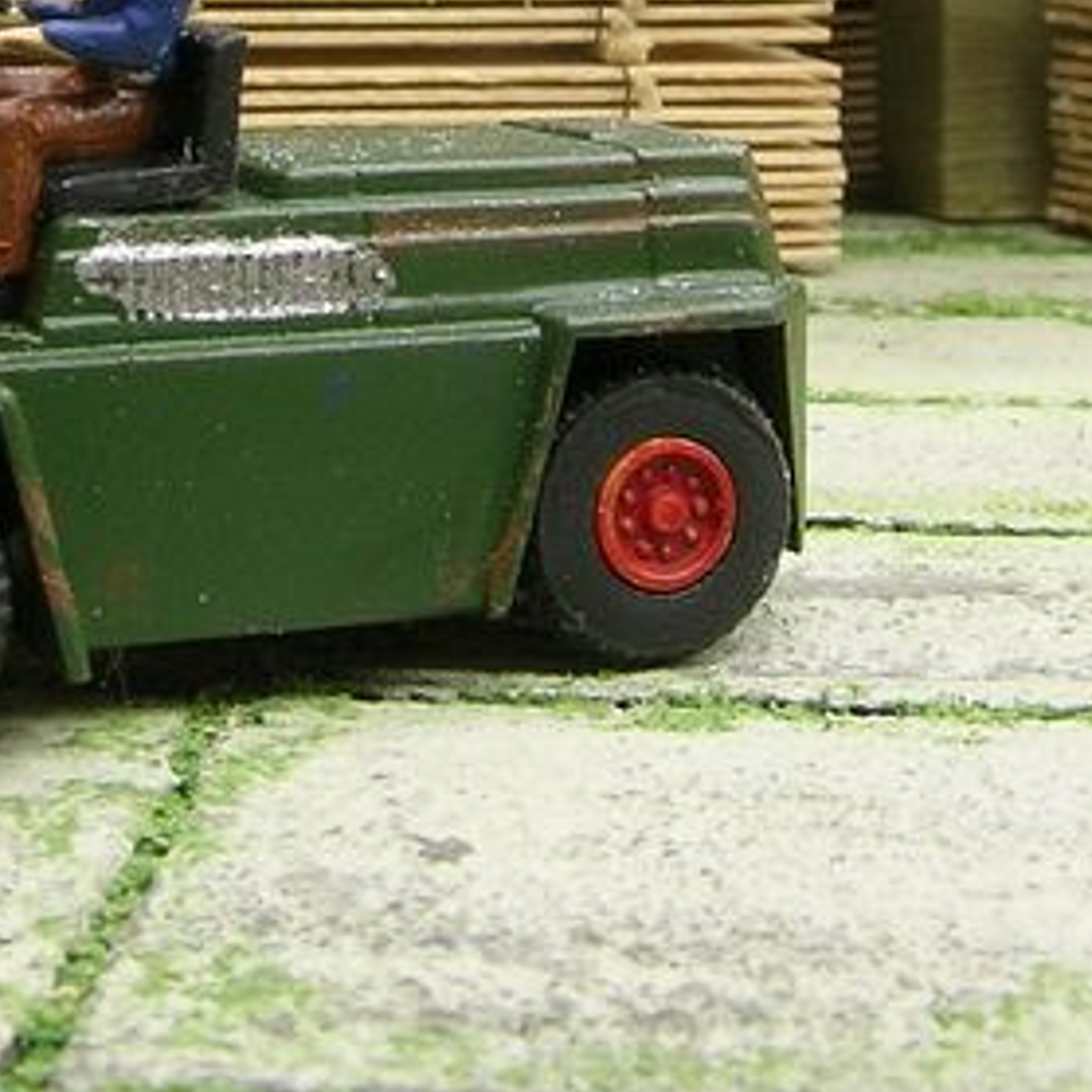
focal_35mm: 188
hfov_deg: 9.3
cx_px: 294
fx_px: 6710
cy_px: -145
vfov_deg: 9.2
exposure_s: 1.3
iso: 50
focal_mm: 5.8
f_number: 7.9
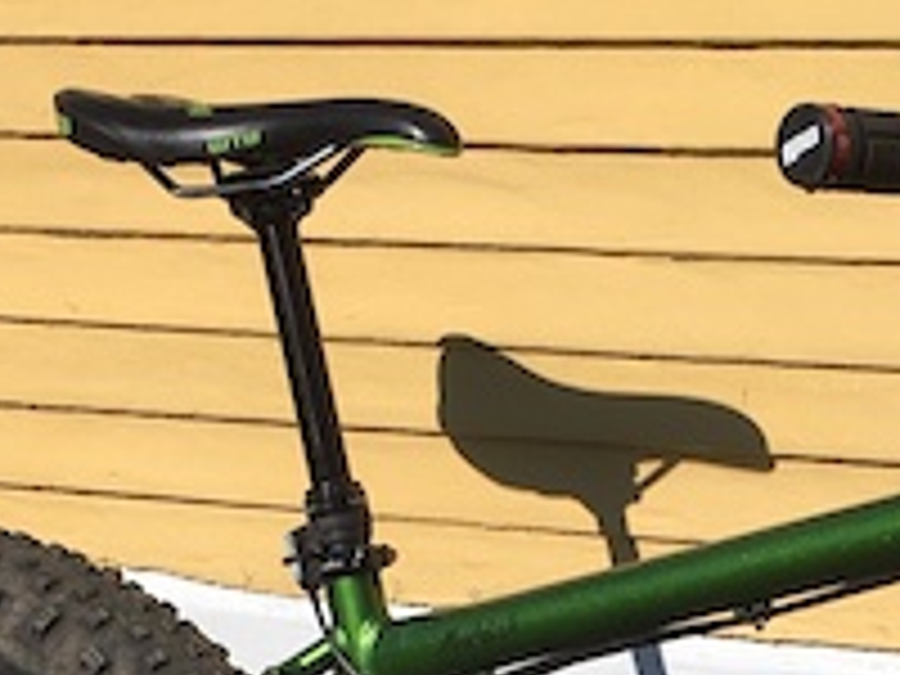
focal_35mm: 116
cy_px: 1026
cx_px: 770
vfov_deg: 12.1
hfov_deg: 16.8
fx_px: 3016
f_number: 2.2
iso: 25
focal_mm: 4.15
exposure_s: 1/2404
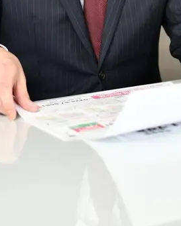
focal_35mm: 132
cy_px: -81
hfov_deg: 11.7
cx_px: 113
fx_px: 883
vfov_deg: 13.9
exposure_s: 1/160
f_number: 1.8
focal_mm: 50
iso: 64
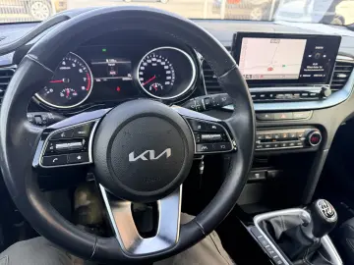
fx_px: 245
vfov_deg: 56.8
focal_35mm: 24
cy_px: 132
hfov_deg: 71.6
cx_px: 177
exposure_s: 1/162
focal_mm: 6.76
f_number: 1.78
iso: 200
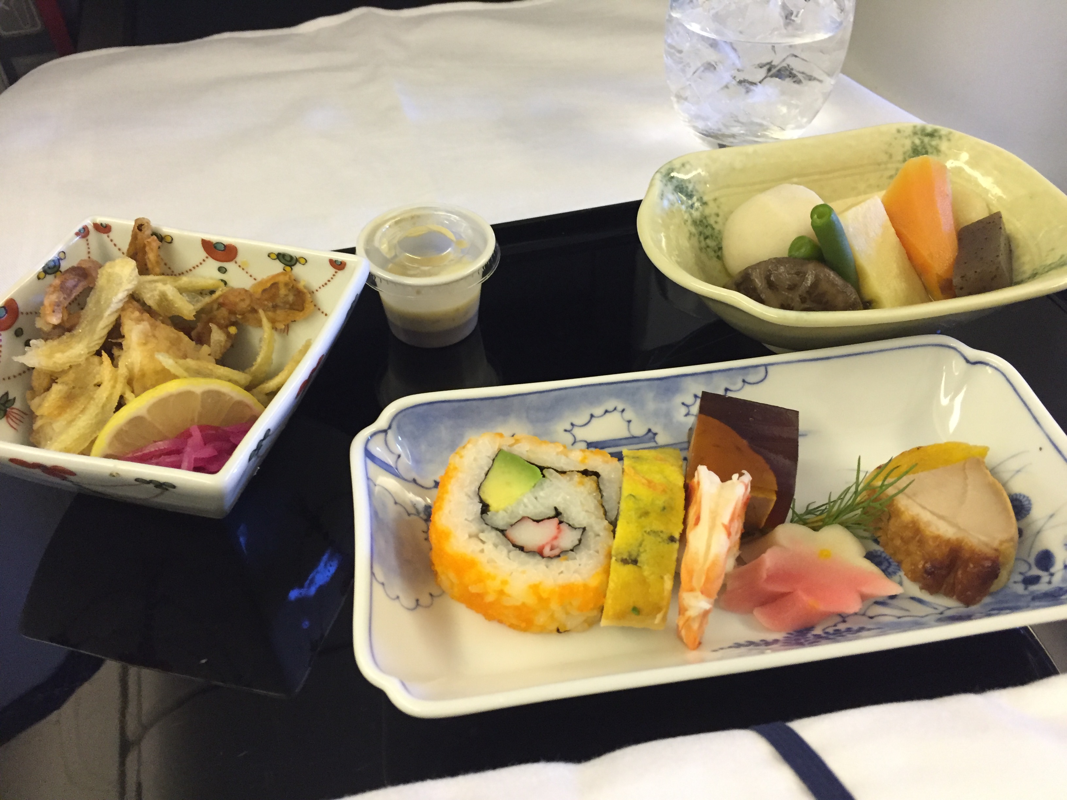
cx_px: 534
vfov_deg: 48.2
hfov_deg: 61.7
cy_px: 400
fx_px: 894
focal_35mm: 29
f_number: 2.2
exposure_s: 1/20
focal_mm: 4.15
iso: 250
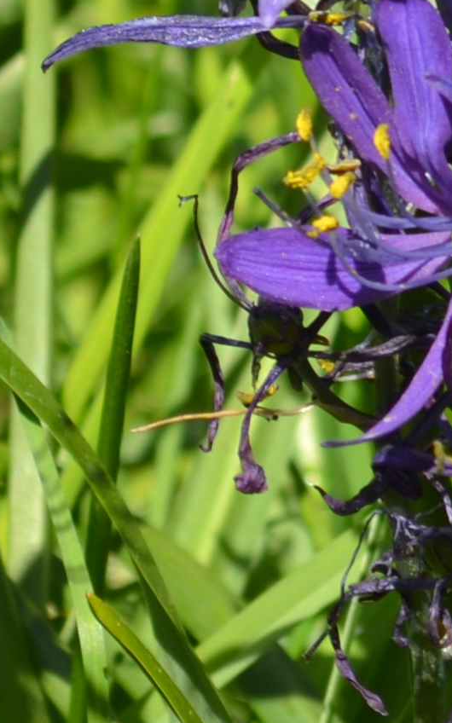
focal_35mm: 457
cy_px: -389
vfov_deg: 4.6
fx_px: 9003
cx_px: 443
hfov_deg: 2.9
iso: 100
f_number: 7.1
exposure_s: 1/200
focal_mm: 55
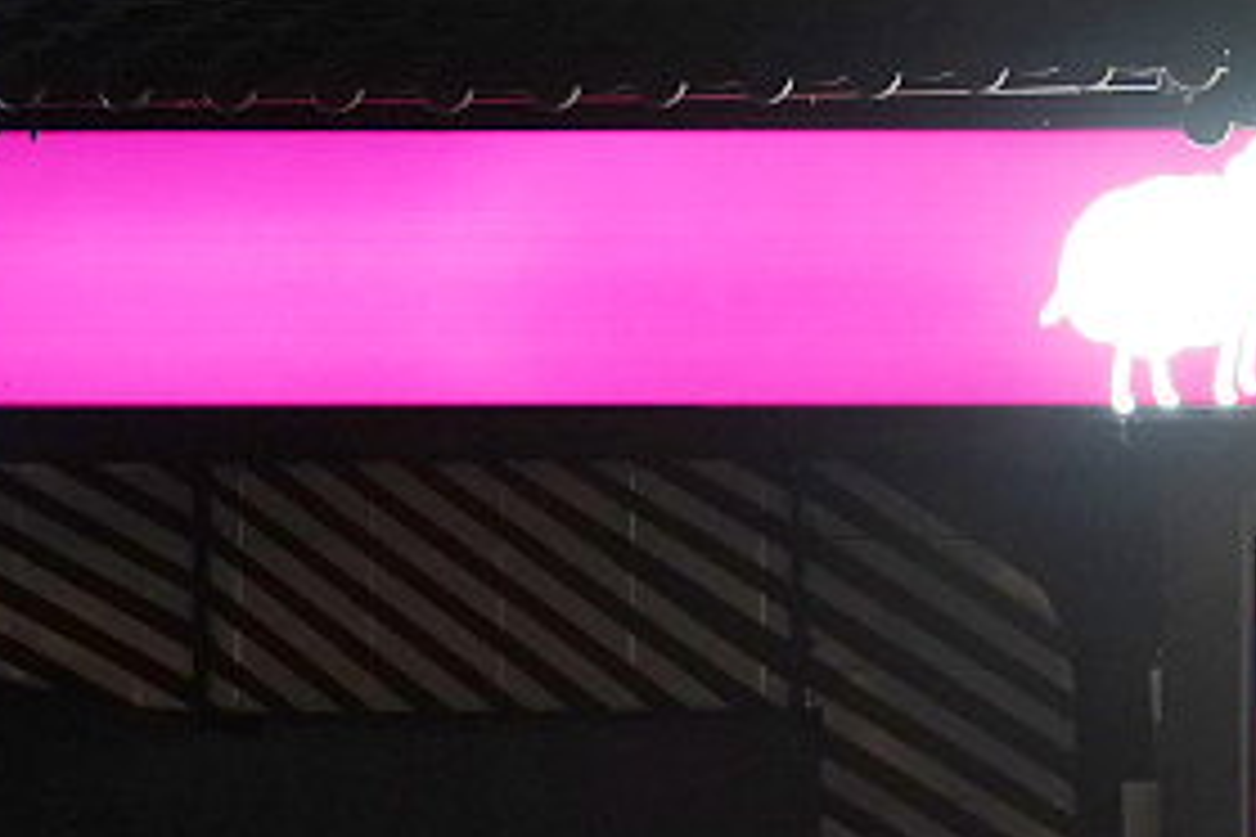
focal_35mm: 189
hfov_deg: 10.7
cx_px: 1481
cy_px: 634
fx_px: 6593
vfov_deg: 7.3
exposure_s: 1/160
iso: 1600
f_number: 2.8
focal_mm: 44
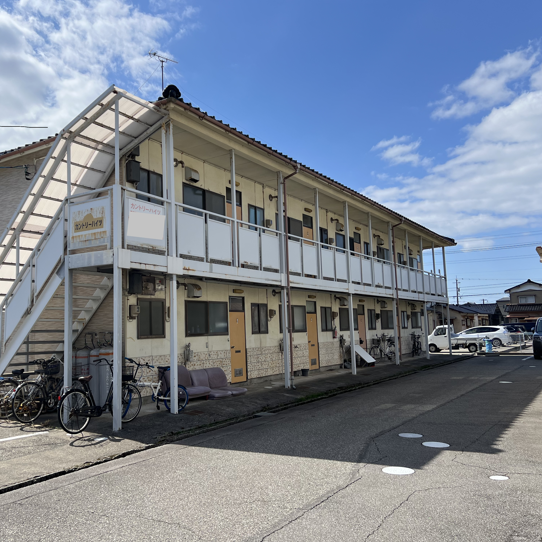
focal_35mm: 31
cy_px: 274
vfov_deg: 52.5
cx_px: 202
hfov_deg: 52.0
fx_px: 549
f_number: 1.5
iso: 50
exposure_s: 1/5882
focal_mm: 5.7
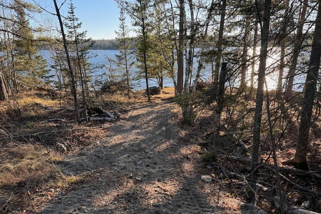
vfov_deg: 49.5
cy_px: 117
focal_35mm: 26
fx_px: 232
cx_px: 158
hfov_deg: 69.4
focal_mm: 6.76
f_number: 1.78
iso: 80
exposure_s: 1/514
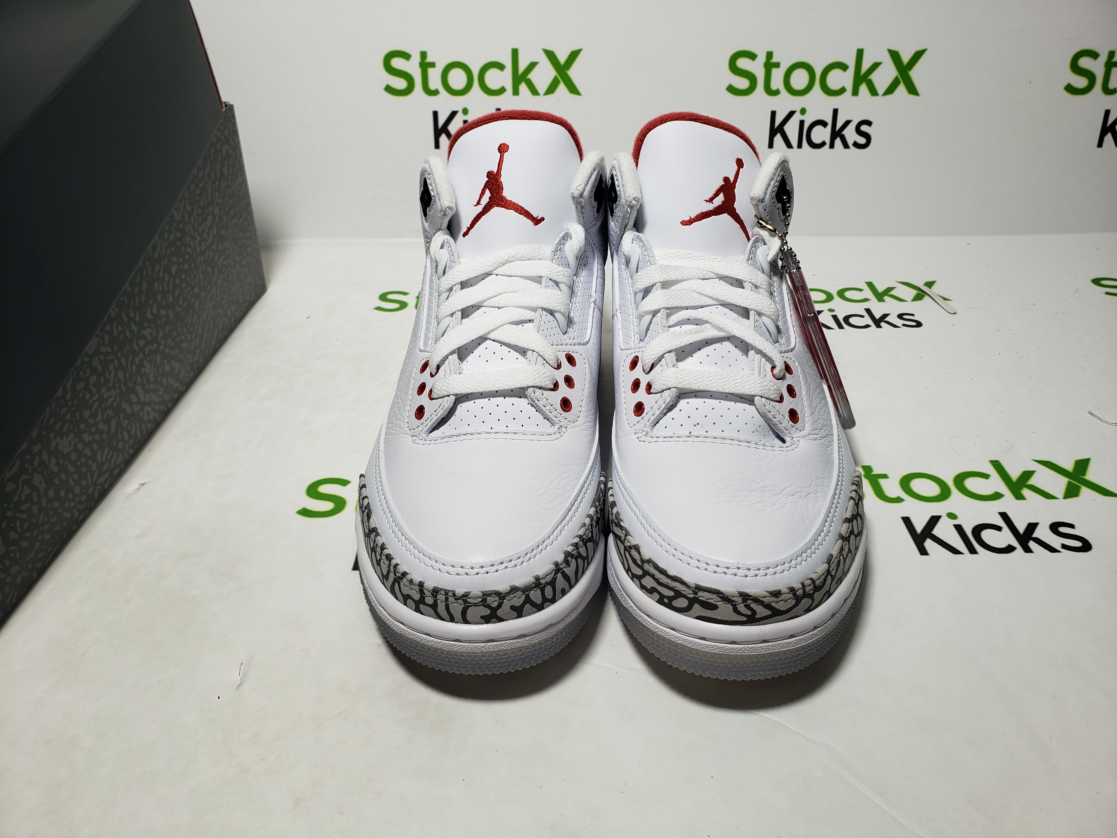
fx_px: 839
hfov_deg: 67.3
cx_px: 558
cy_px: 419
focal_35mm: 26
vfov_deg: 53.1
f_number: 2.4
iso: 50
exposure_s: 1/243
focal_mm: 4.3
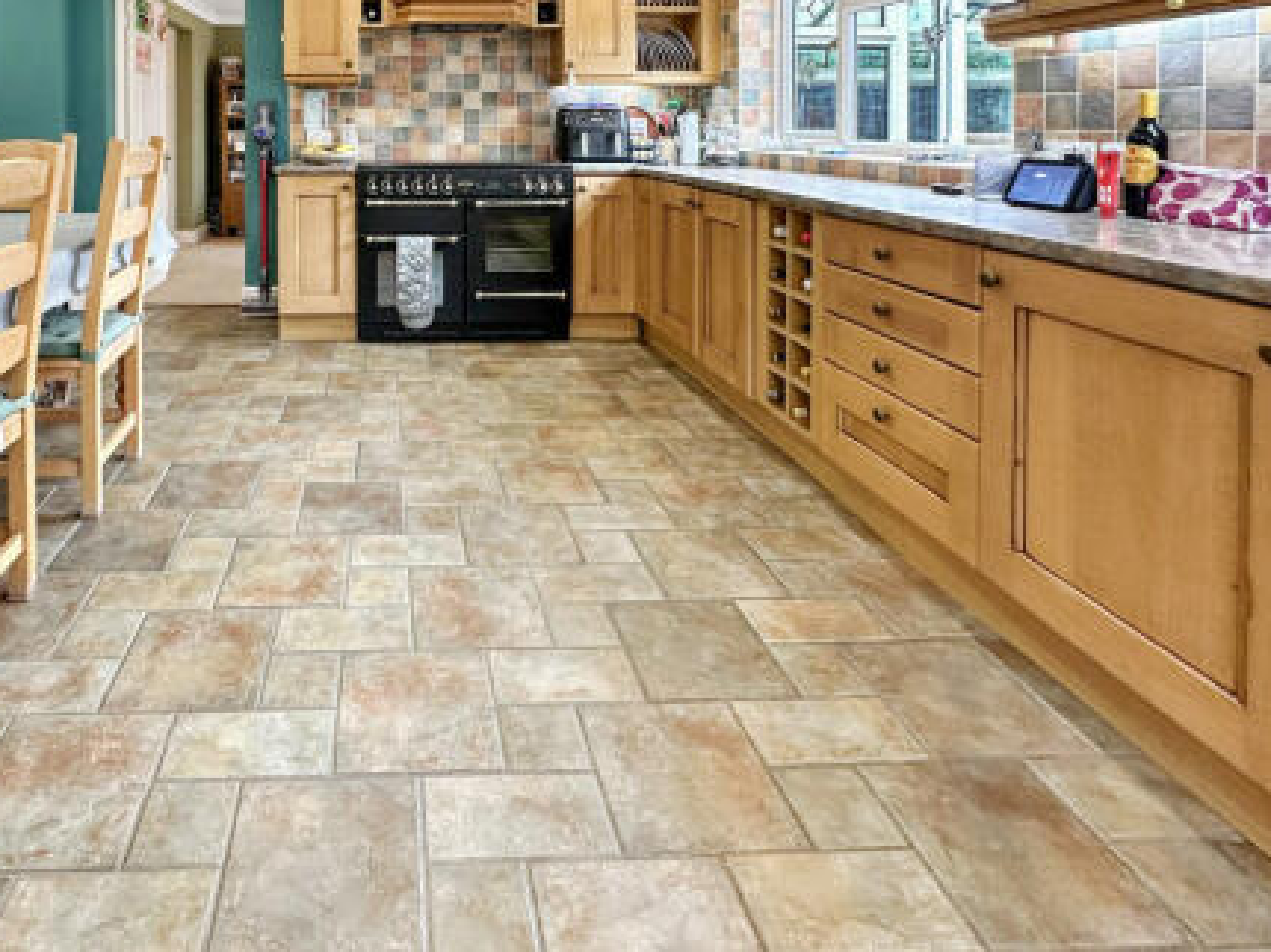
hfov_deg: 81.7
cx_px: 418
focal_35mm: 19
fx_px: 697
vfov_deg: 66.6
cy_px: 309
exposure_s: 1/100
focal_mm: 2.22
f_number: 2.2
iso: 250
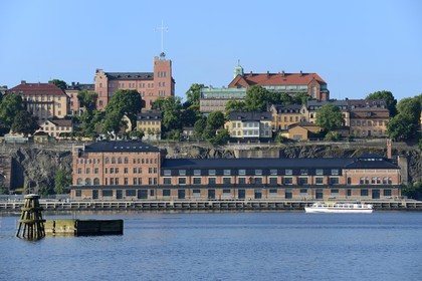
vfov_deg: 9.8
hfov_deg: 14.7
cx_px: 211
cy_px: 140
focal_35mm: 140
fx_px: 1641
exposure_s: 1/320
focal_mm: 140
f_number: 9
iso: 200
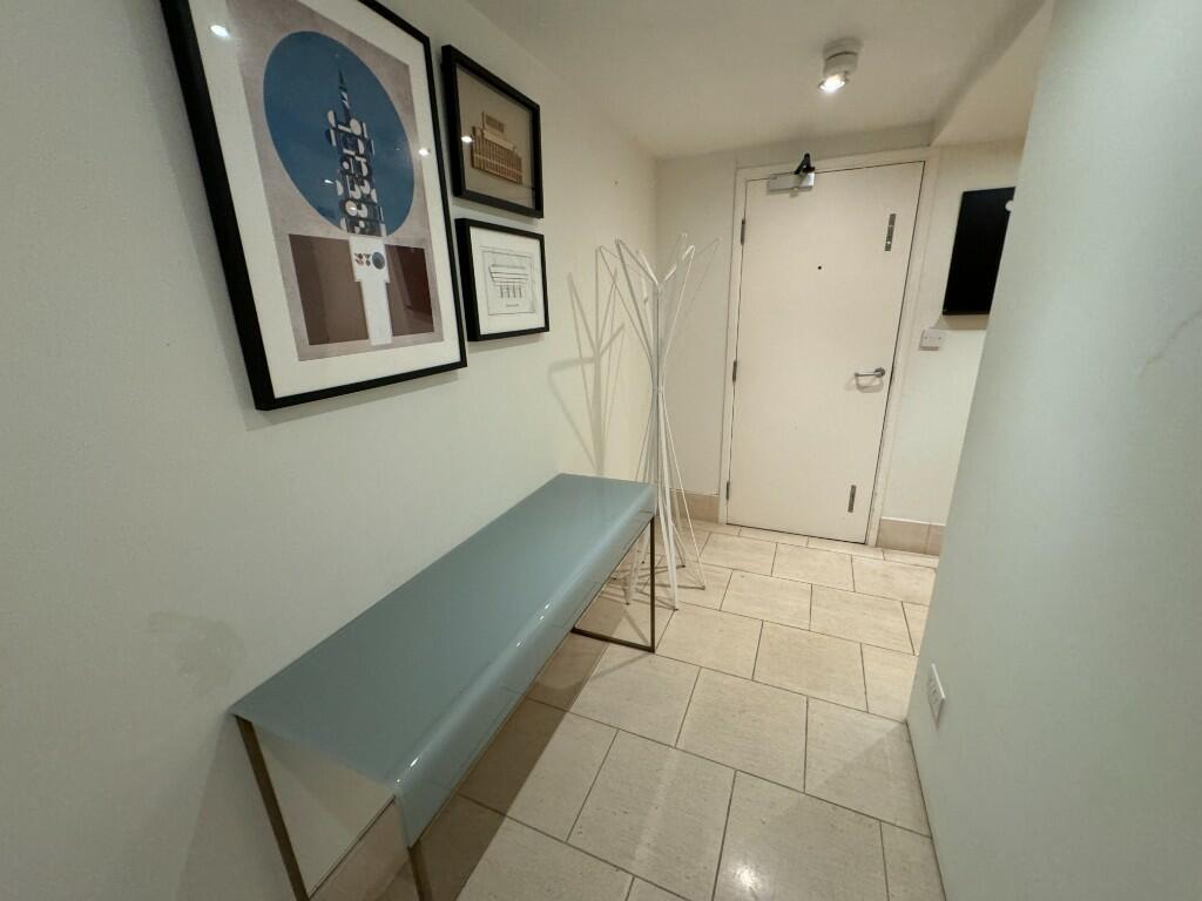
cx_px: 601
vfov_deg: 85.7
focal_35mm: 14
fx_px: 486
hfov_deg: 102.1
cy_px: 450
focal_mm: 2.22
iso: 400
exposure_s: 1/59
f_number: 2.2
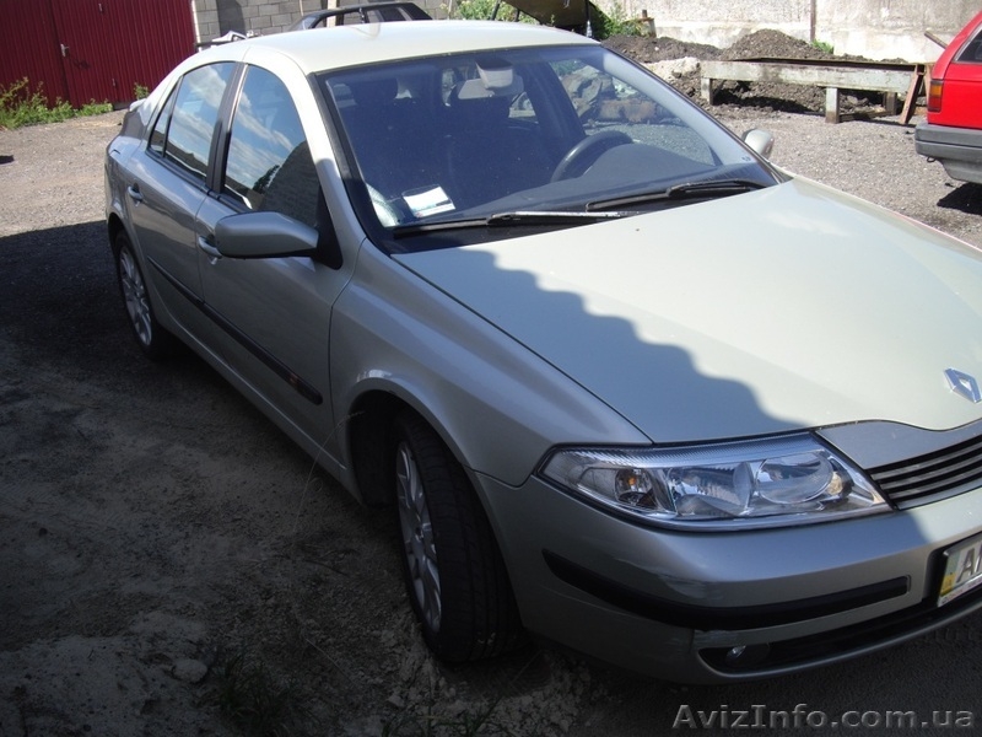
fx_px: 1078
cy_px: 368
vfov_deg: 37.7
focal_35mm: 38
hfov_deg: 49.0
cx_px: 491
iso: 64
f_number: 2.8
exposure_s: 1/500
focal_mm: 7.9
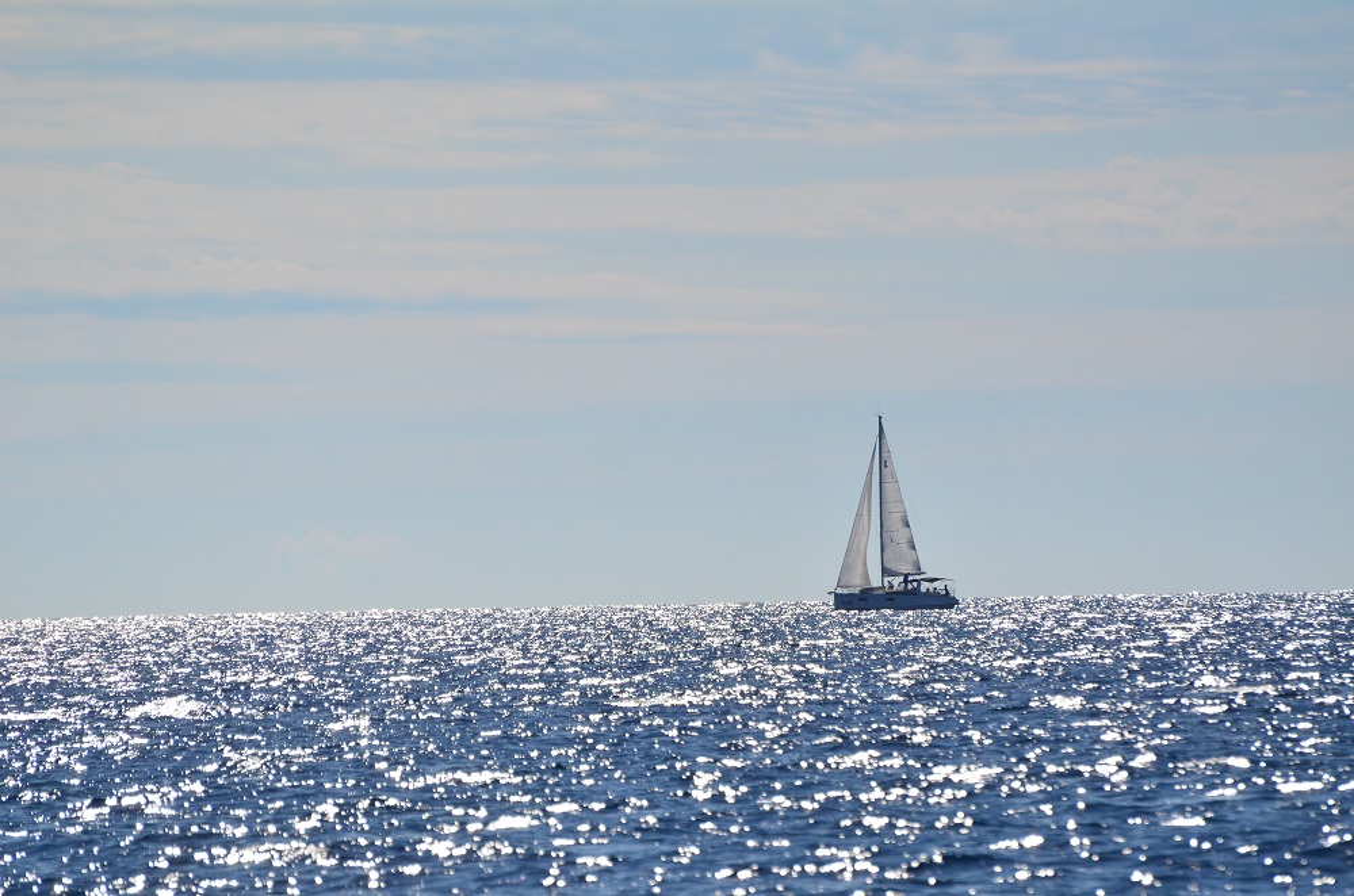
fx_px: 15199
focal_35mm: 405
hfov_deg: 5.1
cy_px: 448
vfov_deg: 3.4
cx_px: 677
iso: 500
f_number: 6.3
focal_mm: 270
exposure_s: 1/8000
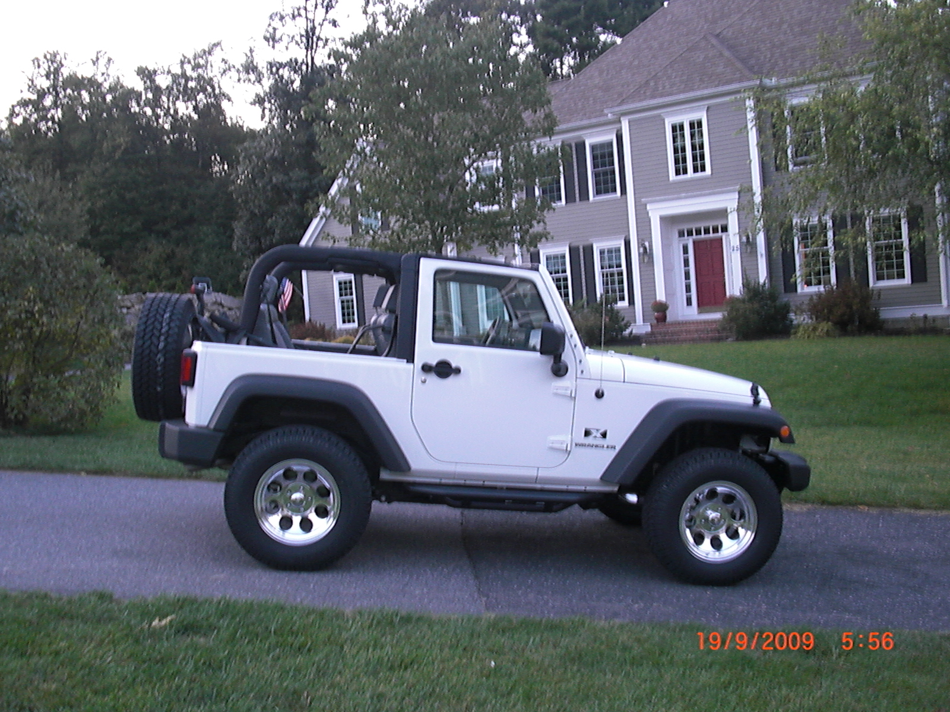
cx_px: 475
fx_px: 988
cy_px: 356
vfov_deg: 39.7
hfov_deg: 51.4
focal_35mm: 36
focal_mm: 6.3
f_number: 2.8
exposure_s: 1/5
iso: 200
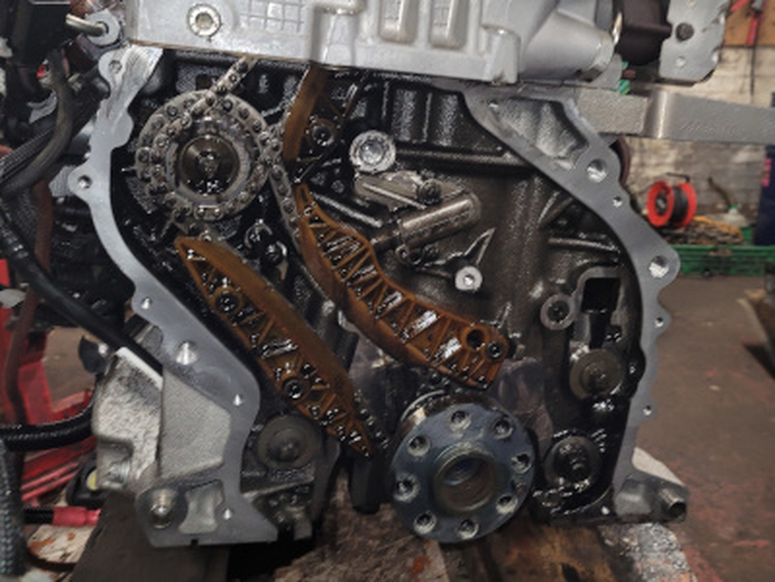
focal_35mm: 26
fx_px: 582
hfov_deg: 67.3
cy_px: 291
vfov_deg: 53.1
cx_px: 388
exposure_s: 1/17
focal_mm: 5.4
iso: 125
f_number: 1.8
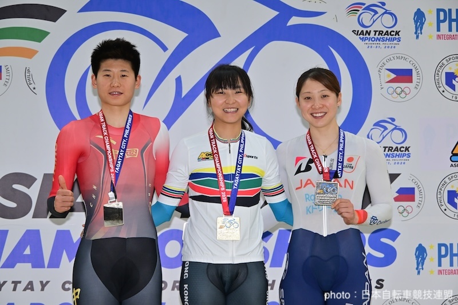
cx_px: 229
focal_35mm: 105
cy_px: 152
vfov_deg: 13.0
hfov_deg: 19.5
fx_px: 1335
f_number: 8
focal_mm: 105
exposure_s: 1/160
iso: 1250
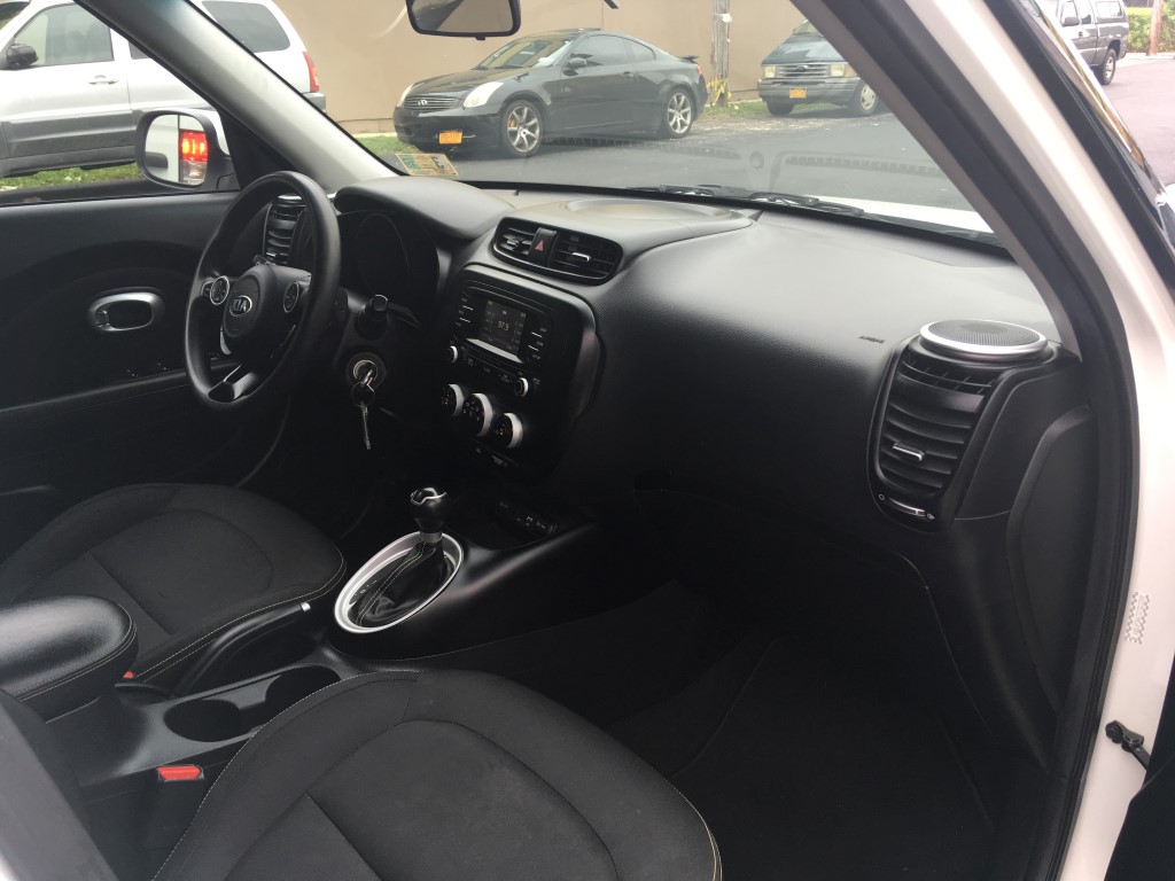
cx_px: 588
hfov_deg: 61.7
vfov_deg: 48.2
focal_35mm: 29
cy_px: 440
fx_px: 984
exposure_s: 1/60
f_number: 2.2
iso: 32
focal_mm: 4.15
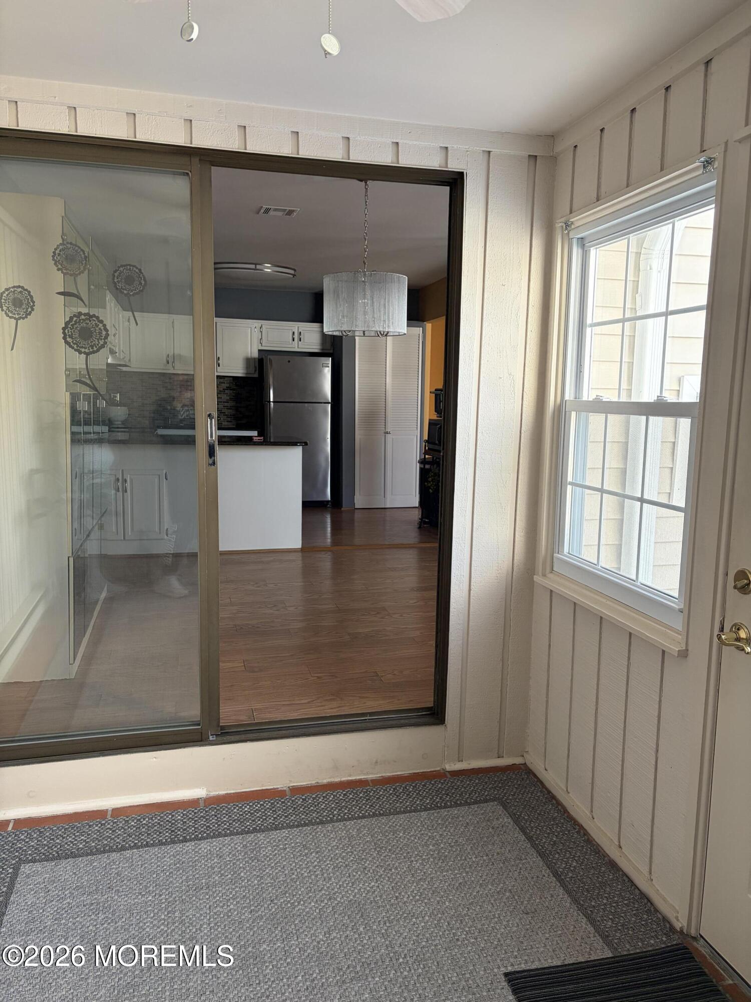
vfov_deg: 67.3
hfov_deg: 53.1
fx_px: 752
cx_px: 376
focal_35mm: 26
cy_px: 501
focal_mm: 5.96
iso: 125
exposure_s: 1/160
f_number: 1.6
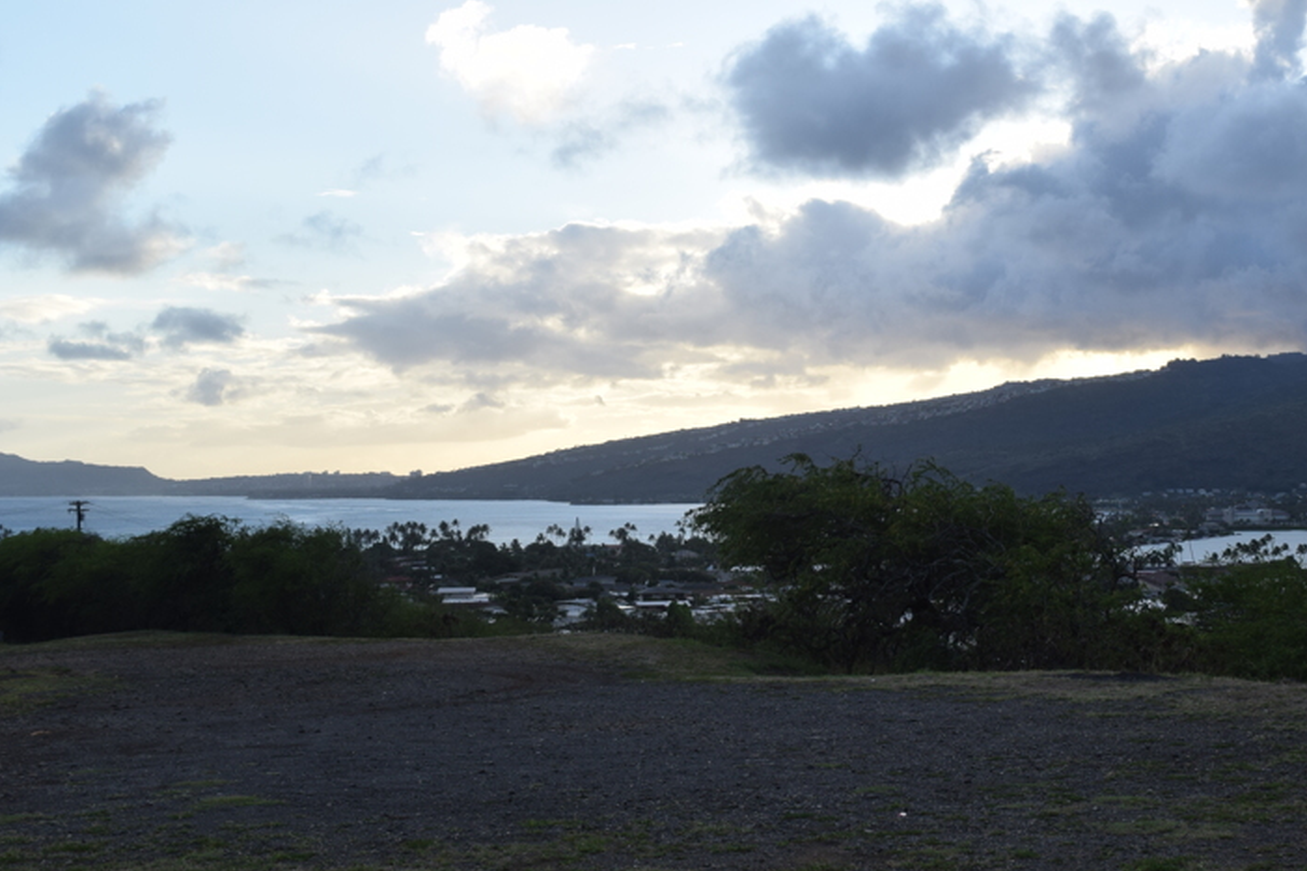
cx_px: 817
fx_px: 2069
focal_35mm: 57
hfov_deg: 34.9
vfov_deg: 23.7
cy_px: 323
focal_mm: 26
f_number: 8
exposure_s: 1/250
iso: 200
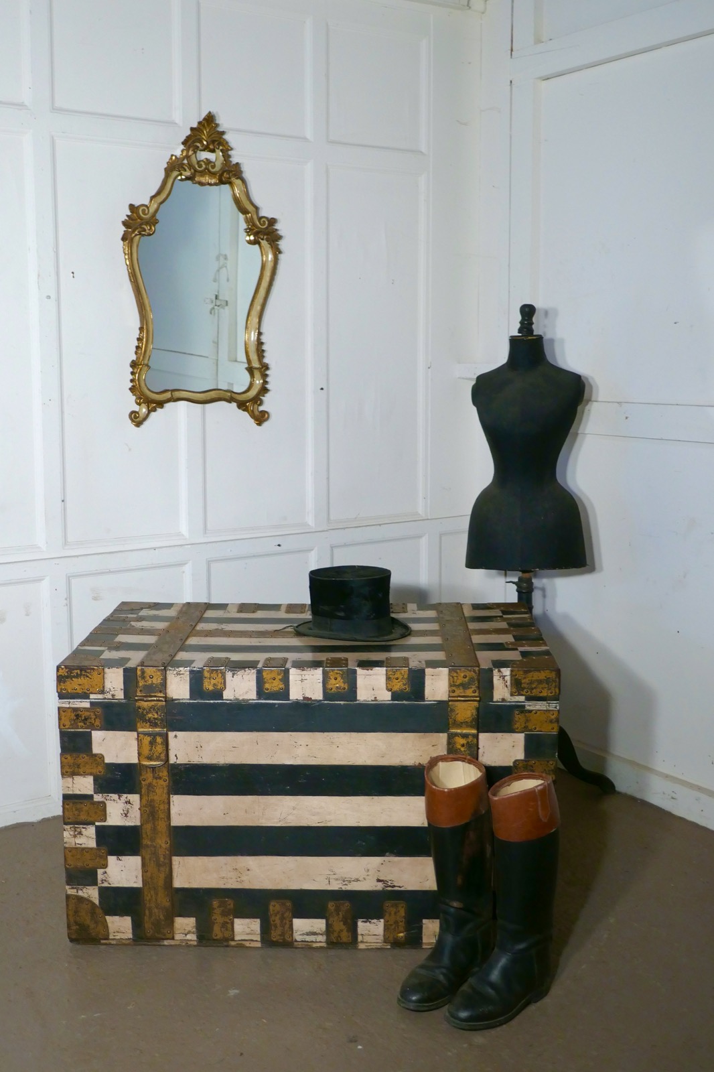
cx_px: 357
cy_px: 536
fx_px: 1190
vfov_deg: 48.5
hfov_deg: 33.4
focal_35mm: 40
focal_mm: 14.5
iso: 500
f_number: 3.7
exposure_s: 1/80
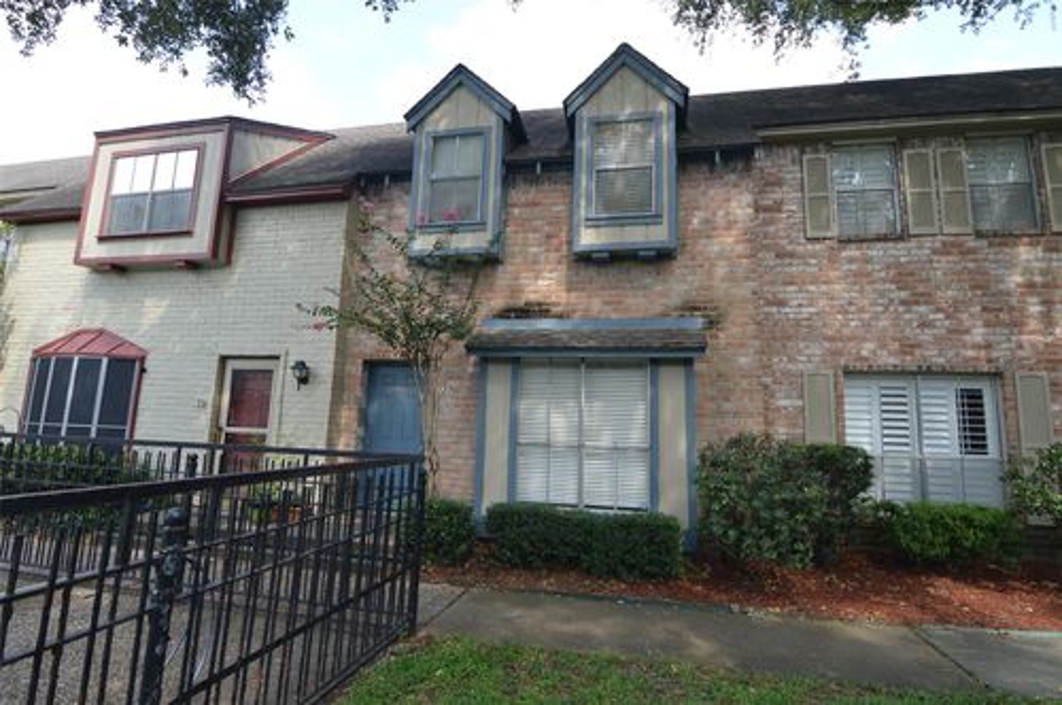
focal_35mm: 16
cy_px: 352
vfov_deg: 71.9
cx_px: 531
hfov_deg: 95.1
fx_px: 486
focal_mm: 11
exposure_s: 1/125
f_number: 5.6
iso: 125
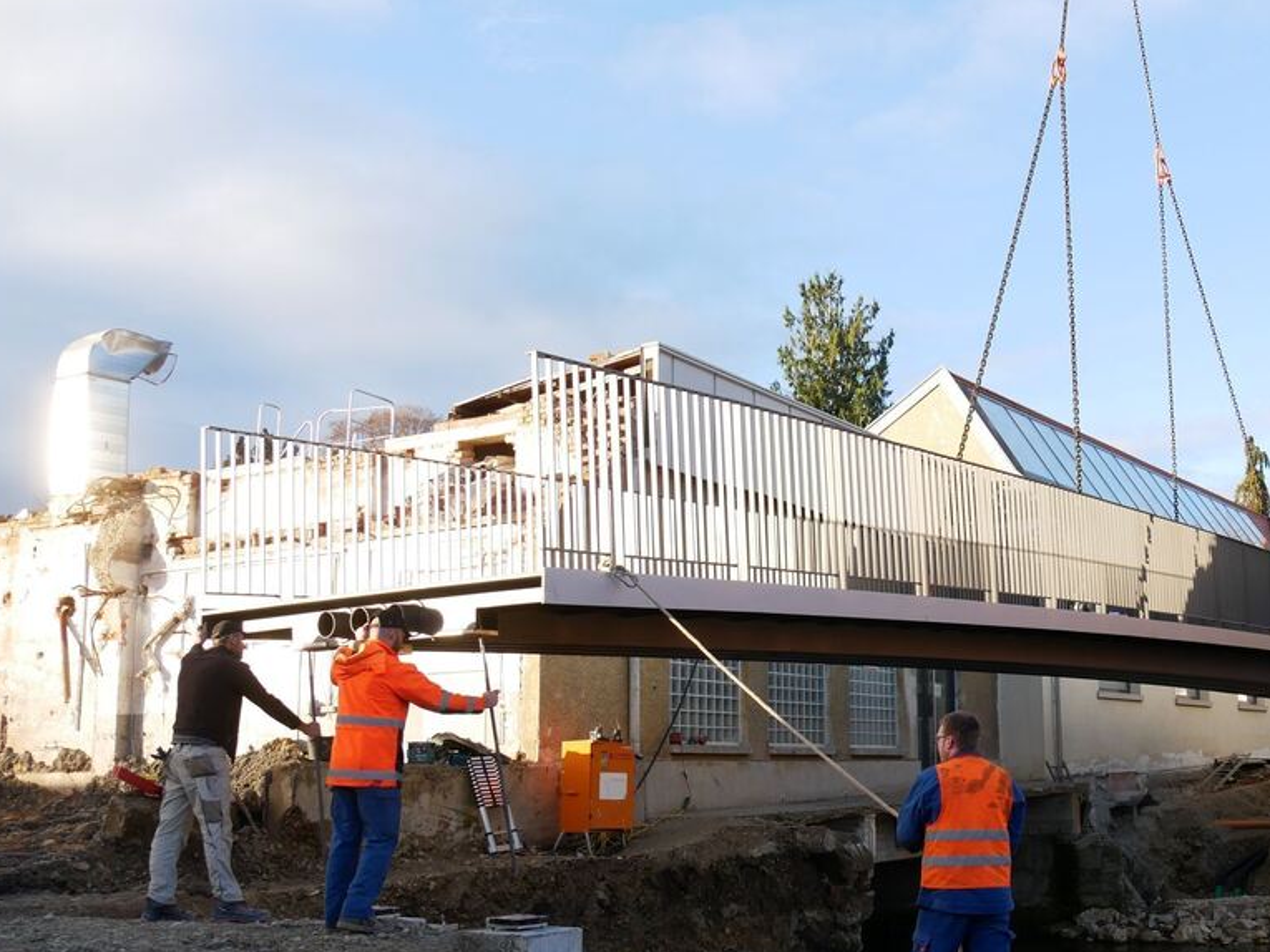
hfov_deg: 47.0
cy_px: 541
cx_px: 865
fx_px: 1431
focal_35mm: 39
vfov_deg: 36.8
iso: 200
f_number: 4.5
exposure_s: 1/200
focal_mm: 14
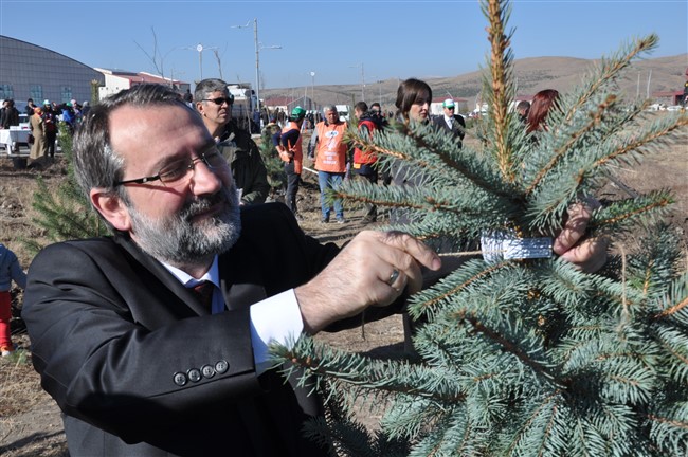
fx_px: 916
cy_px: 228
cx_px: 344
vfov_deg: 28.0
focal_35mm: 48
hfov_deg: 41.2
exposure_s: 1/400
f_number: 10
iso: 200
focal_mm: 32
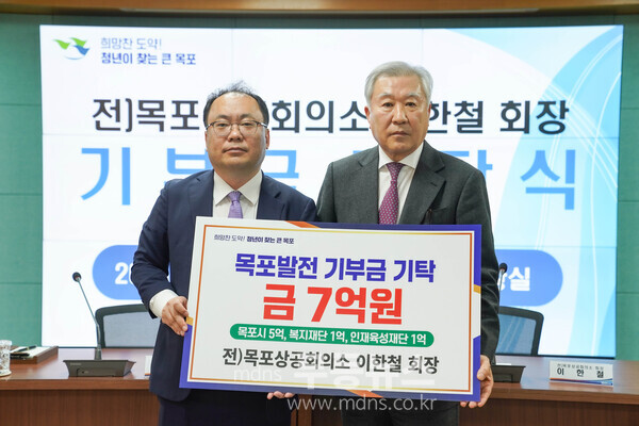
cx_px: 320
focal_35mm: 57
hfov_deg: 35.1
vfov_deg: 23.8
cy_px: 213
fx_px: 1012
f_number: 4
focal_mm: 57
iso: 800
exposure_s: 1/160
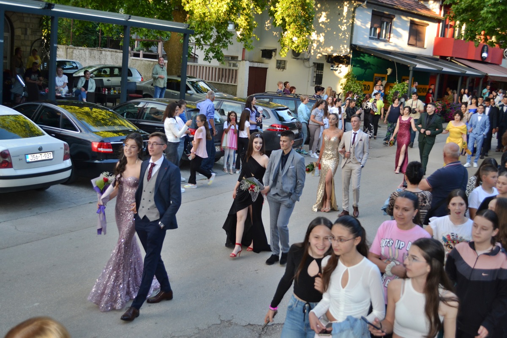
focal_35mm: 44
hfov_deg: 45.0
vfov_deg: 30.8
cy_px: 169
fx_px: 613
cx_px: 254
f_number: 4.5
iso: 400
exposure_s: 1/80
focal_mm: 29
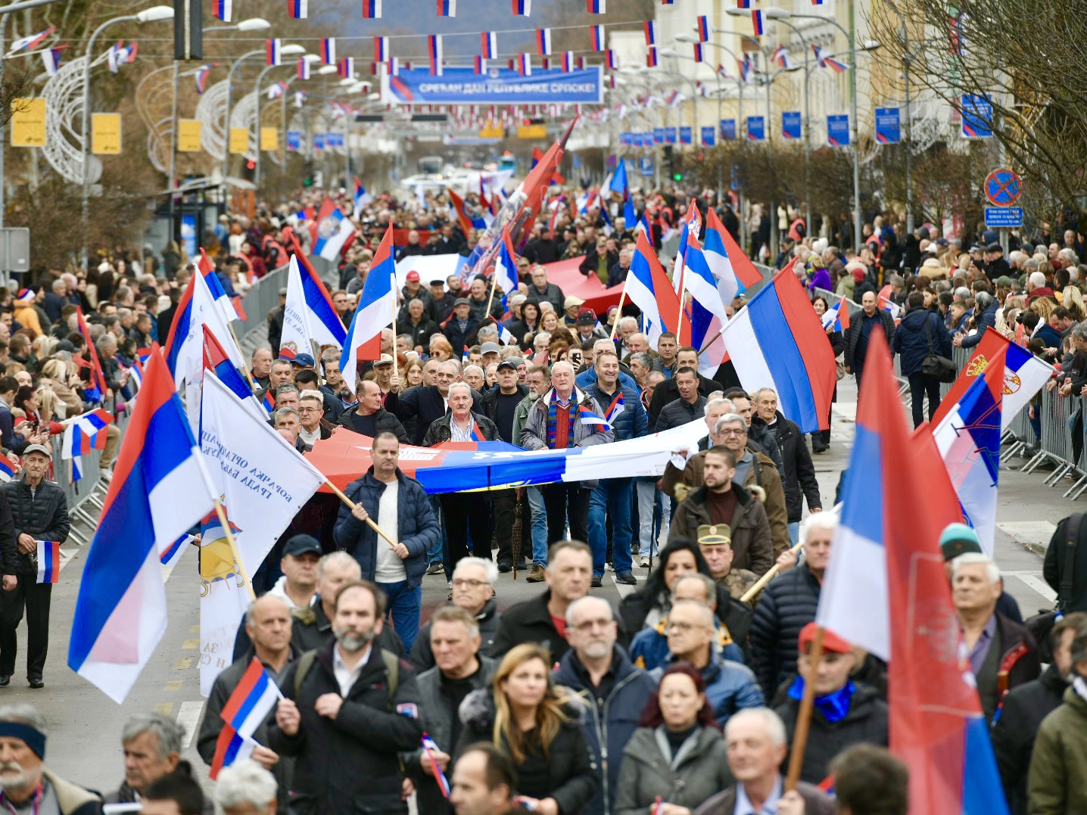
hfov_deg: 9.1
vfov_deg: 6.8
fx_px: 6814
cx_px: 540
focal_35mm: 217
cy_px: 407
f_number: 4.5
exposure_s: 1/640
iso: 320
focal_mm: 200
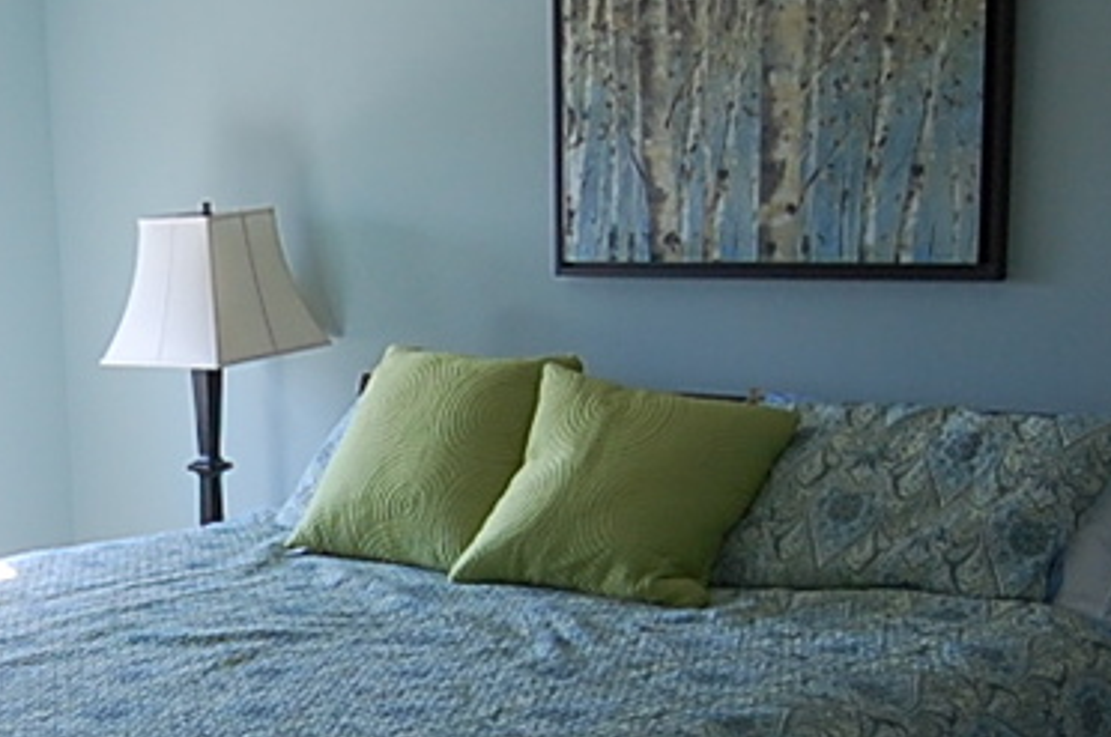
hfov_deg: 29.8
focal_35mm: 64
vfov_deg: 20.9
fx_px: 1971
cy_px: 613
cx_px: 54
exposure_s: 1/80
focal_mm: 11
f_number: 4.5
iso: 400
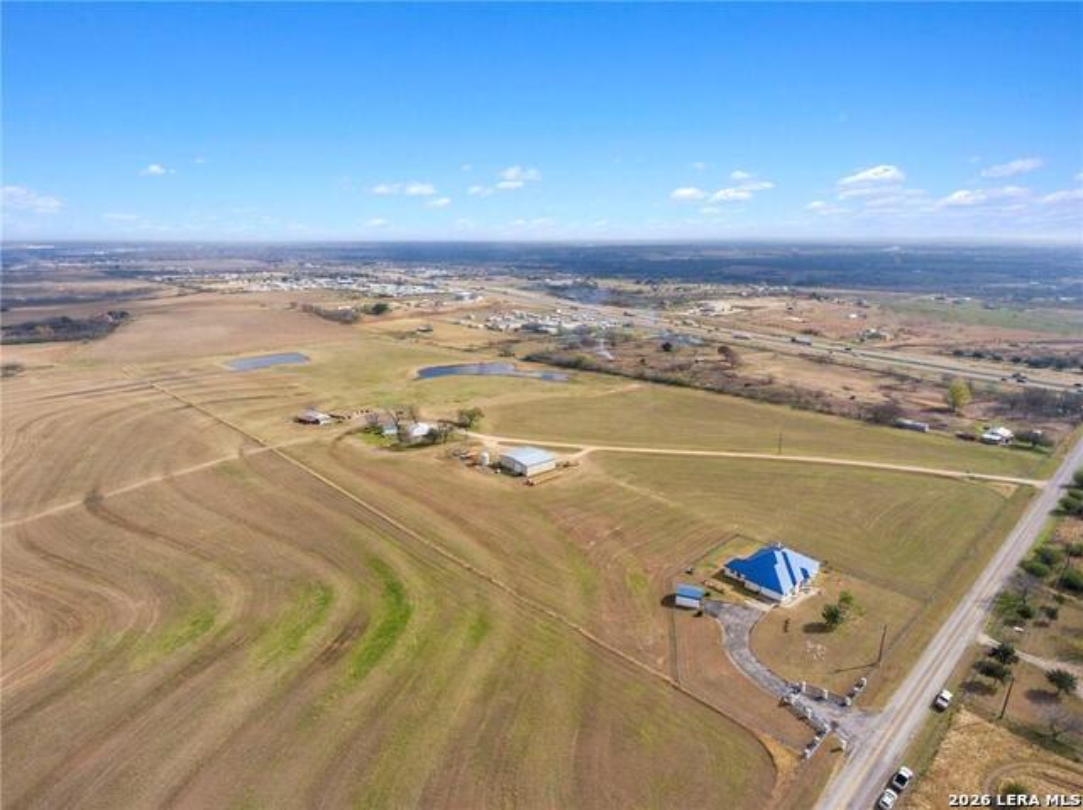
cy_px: 405
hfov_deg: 81.8
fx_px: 625
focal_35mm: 20
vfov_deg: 65.9
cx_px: 542
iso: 100
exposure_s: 1/1600
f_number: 2.8
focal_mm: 3.61
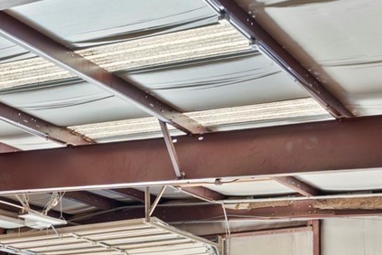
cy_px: 356
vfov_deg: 16.5
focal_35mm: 77
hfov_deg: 22.1
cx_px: -182
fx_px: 817
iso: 160
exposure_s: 1/4
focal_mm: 16
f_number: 8
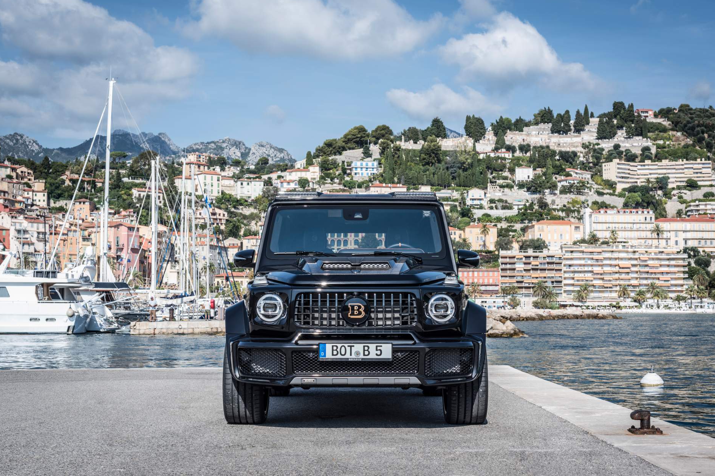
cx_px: 363
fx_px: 1013
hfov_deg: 38.9
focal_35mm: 51
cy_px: 234
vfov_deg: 26.5
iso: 100
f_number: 9
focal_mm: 50
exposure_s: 1/125
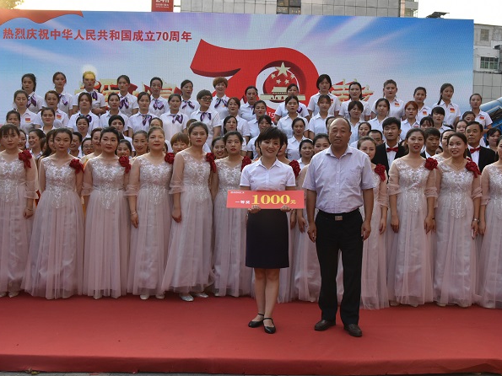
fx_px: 623
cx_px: 260
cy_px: 196
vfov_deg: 33.6
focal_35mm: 43
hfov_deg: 43.9
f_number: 10
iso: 2000
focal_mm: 38
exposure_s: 1/400
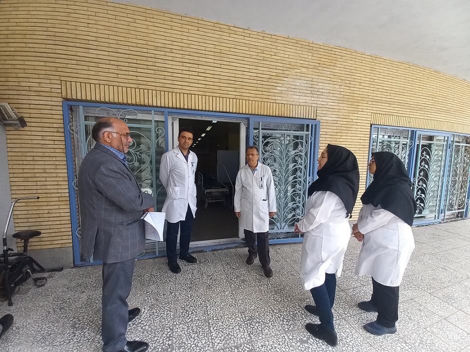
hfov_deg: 106.2
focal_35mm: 13
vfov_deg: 89.9
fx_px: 177
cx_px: 235
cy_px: 176
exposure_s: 1/133
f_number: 2.2
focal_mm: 1.42
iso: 40
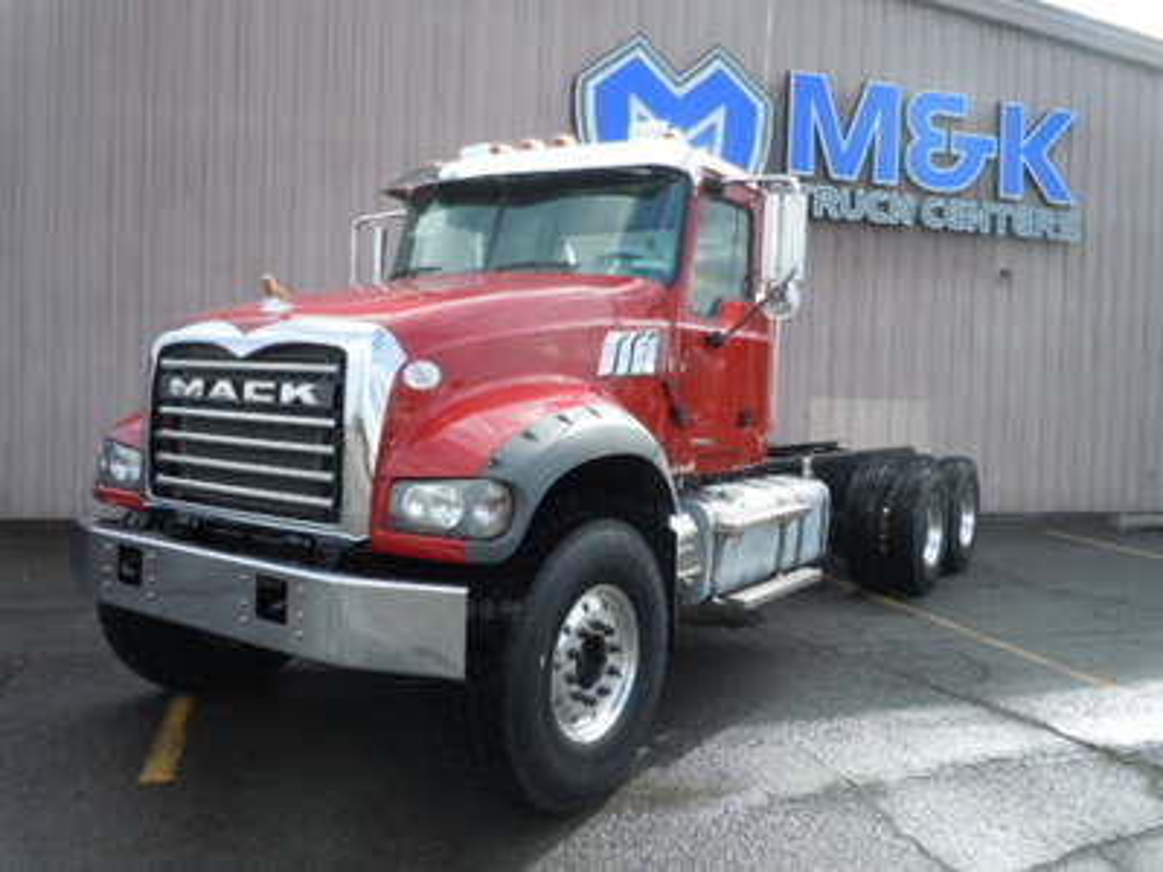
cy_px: 436
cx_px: 582
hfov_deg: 63.4
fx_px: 941
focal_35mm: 28
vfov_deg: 49.7
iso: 100
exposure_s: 1/320
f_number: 3.7
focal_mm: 5
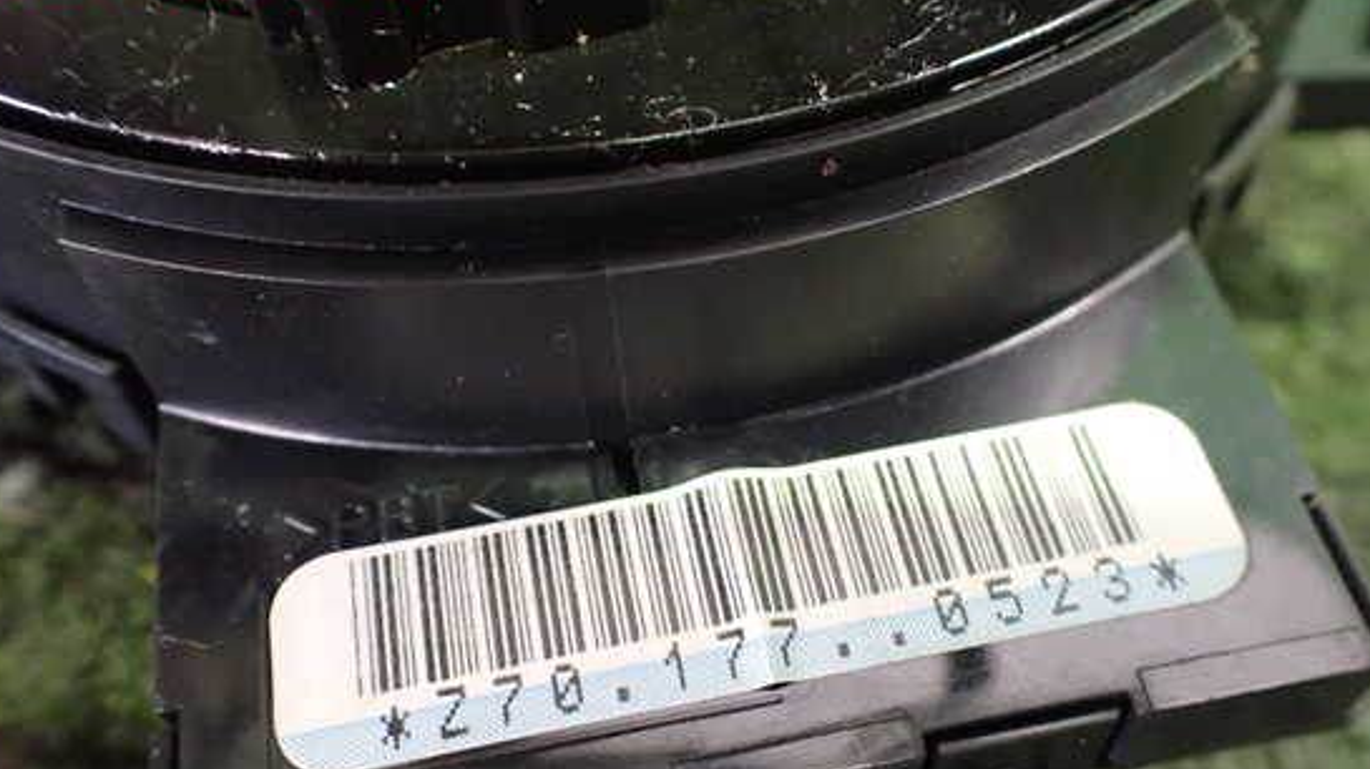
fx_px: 1307
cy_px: 500
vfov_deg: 32.6
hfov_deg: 55.3
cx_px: 716
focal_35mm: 36
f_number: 2.3
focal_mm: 5.4
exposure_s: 1/30
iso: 1250
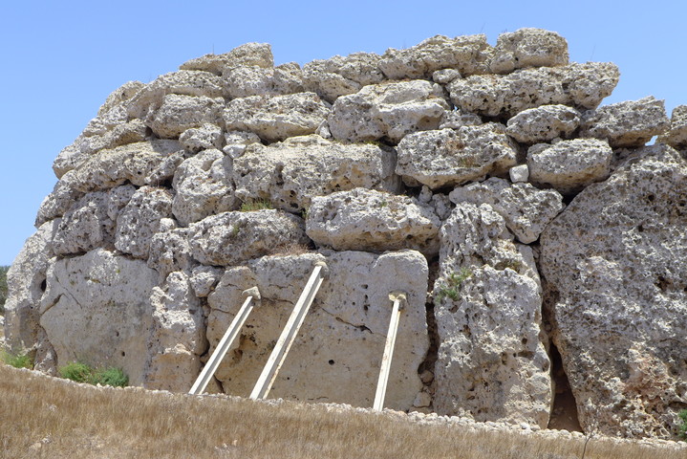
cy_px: 230
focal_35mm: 43
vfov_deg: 31.2
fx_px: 821
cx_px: 344
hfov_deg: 45.4
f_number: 2.8
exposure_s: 1/1600
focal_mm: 8.4
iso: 80
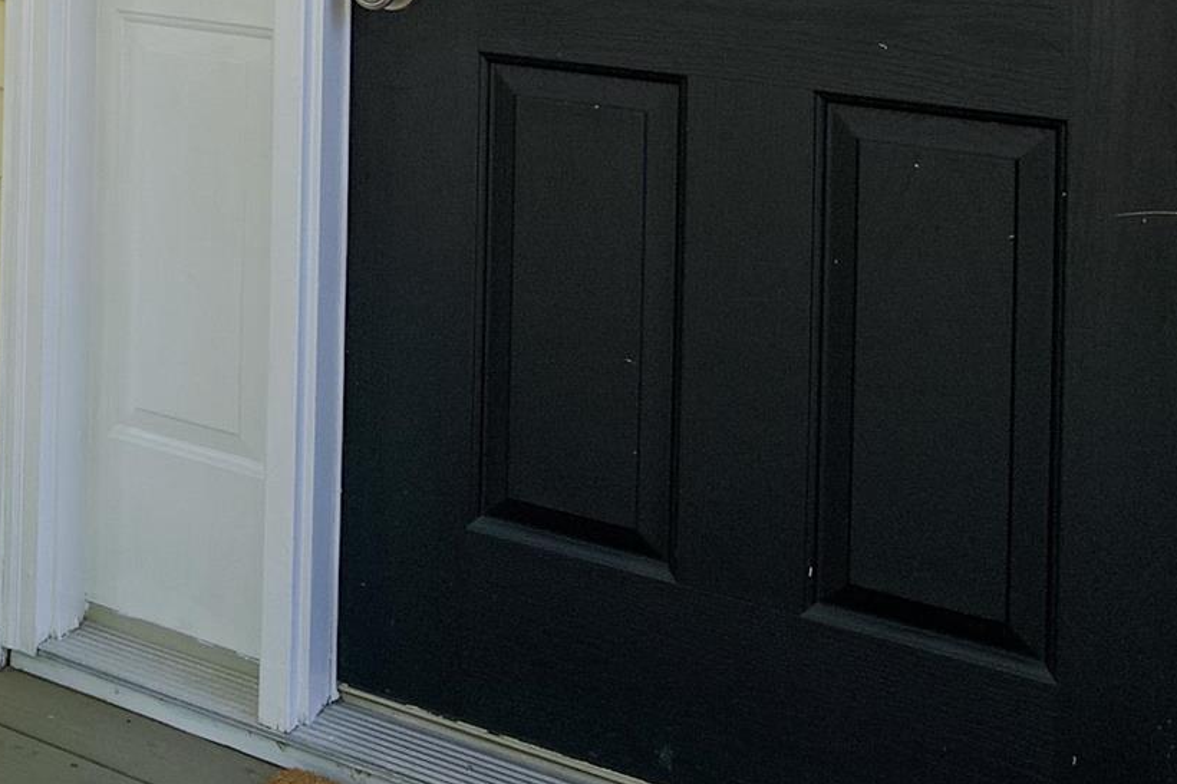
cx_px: -271
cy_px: -291
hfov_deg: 28.6
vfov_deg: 20.3
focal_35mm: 60
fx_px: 1961
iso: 500
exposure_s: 1/125
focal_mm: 16
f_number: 7.1
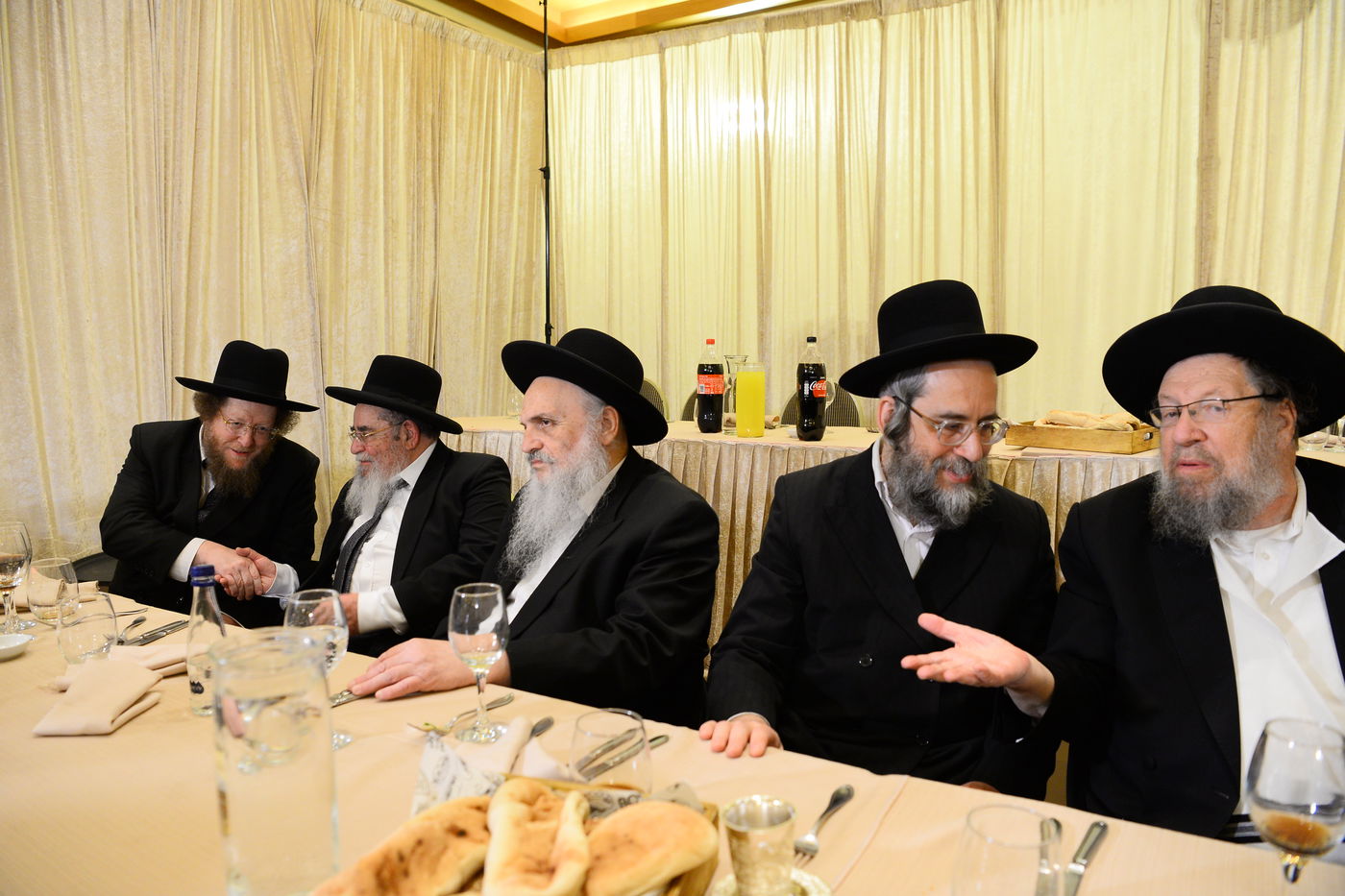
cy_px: 448
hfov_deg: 73.8
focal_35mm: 24
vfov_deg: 53.1
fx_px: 896
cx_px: 672
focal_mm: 24
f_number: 4
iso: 2000
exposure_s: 1/160
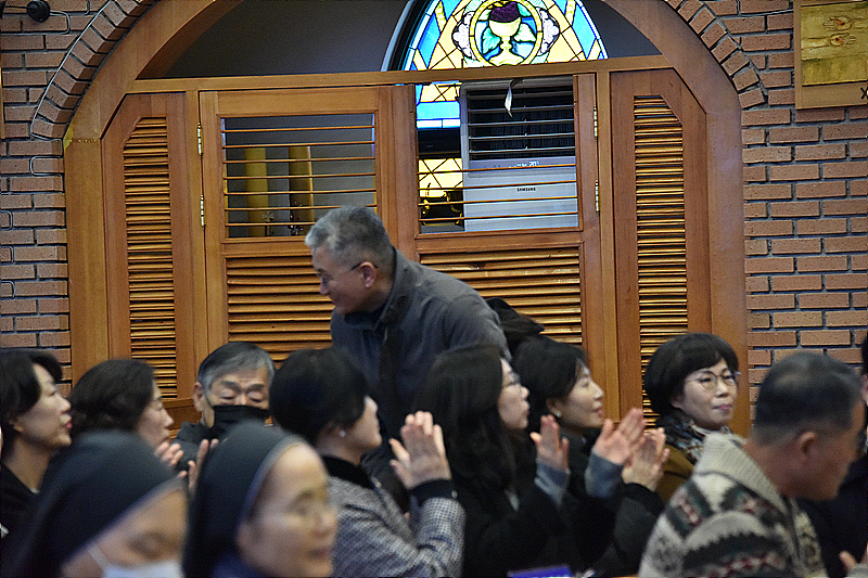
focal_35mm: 190
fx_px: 4580
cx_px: 434
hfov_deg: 10.8
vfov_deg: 7.2
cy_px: 289
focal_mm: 190
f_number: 6.3
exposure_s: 1/125
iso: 6400
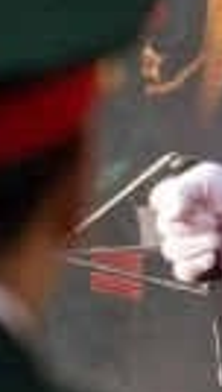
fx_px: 58436
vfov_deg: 0.4
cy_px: 82
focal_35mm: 5619
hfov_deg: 0.2
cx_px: 1469
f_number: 14
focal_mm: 600
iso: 2500
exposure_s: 1/1250
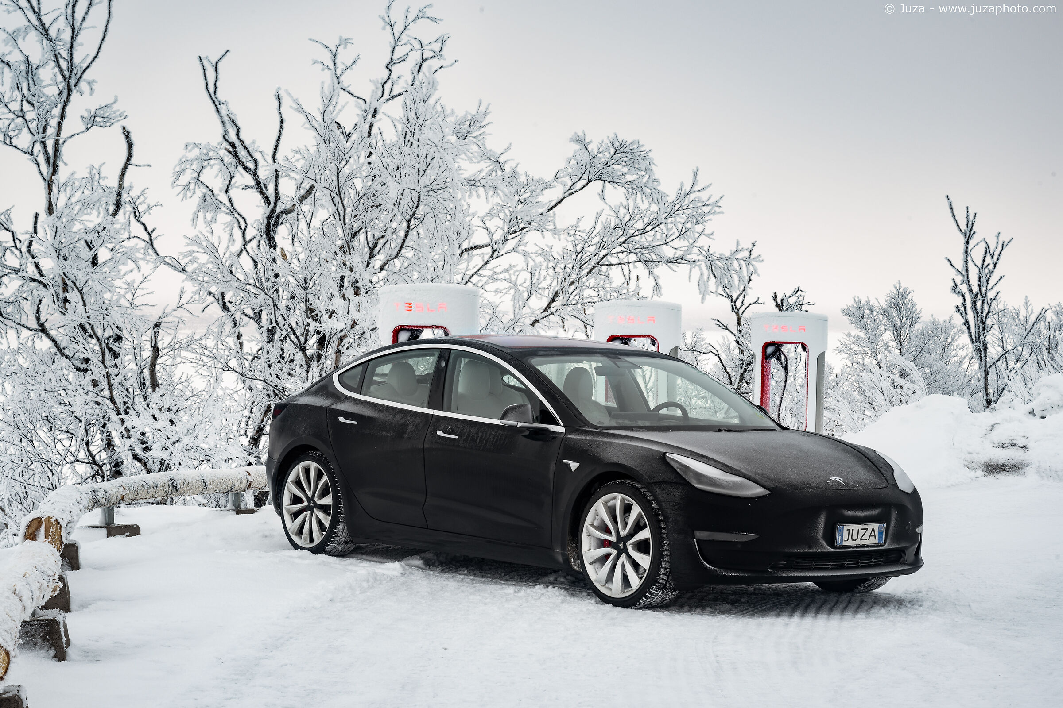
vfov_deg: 20.6
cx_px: 532
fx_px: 1949
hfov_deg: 30.5
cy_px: 354
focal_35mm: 66
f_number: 16
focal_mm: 66
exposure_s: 1/5
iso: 100
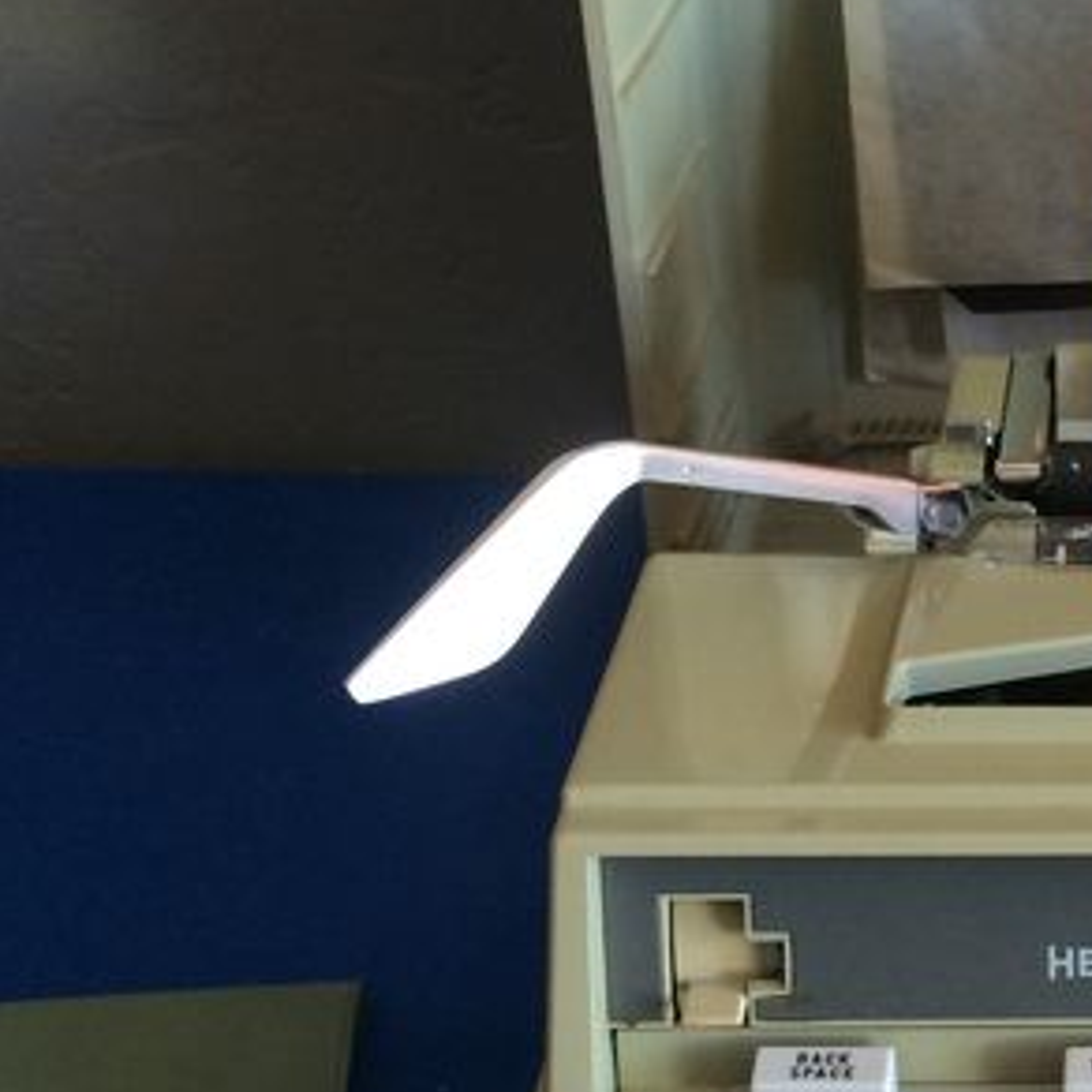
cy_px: 739
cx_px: 1372
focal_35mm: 79
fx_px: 2820
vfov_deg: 21.8
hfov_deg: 20.3
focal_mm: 4.15
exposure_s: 1/30
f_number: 2.2
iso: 80
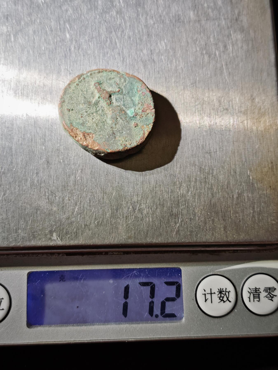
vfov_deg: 38.2
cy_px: 185
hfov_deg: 29.1
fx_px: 535
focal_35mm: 50
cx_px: 139
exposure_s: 1/100
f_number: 1.63
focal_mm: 5.85
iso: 100
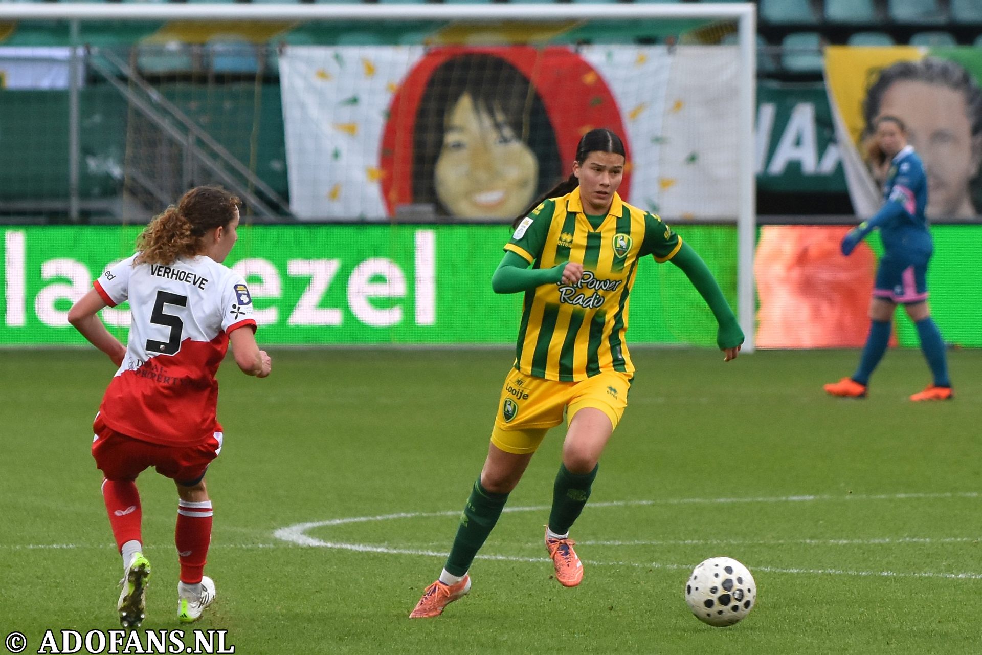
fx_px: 6546
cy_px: 328
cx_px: 491
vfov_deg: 5.7
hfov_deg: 8.6
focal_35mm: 240
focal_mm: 160
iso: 800
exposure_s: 1/800
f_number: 3.2
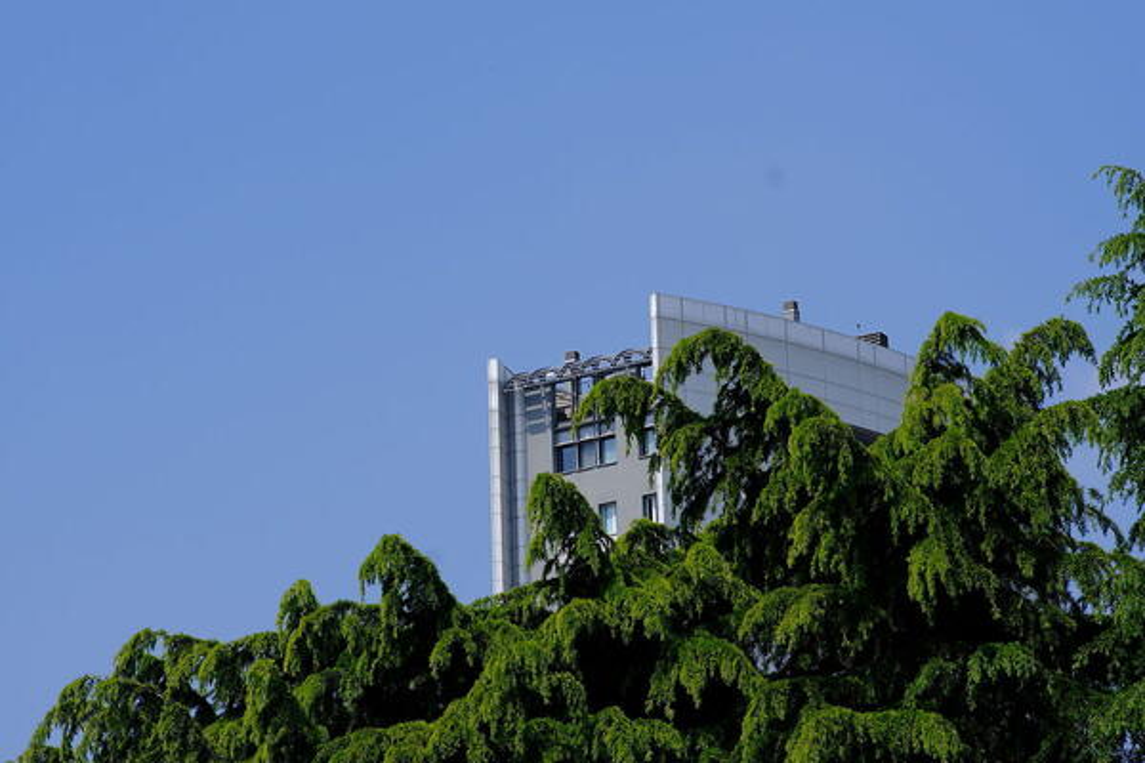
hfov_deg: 16.0
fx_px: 4071
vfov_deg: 10.7
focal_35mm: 128
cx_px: 572
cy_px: 382
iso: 200
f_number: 8
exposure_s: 1/450
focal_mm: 85
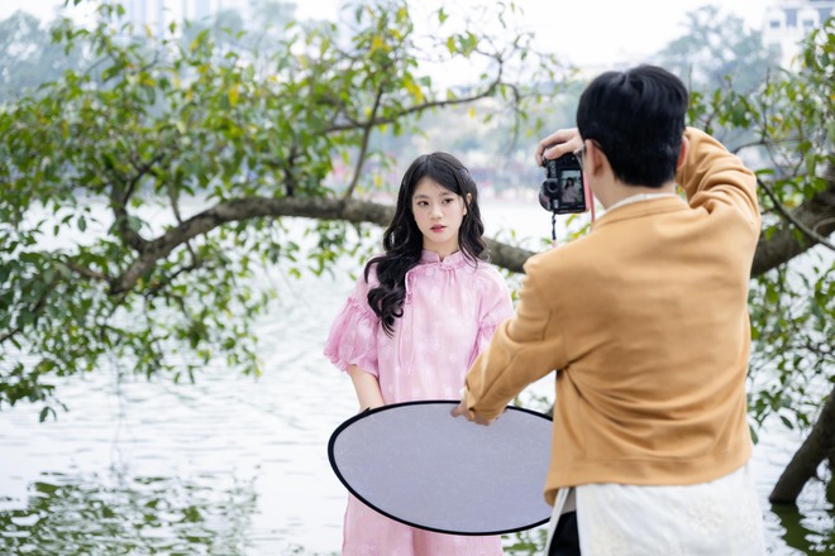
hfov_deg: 28.8
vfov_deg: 19.5
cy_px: 278
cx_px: 418
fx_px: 1623
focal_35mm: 70
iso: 320
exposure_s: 1/400
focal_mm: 70
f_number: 3.2
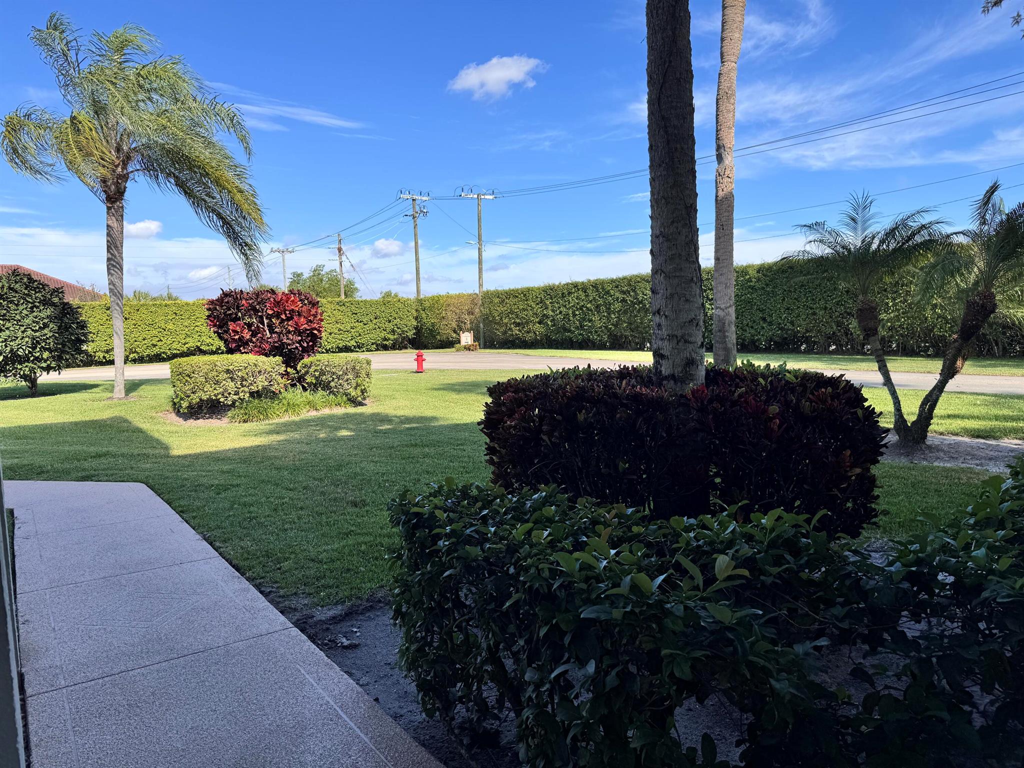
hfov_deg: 71.6
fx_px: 710
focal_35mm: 24
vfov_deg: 56.8
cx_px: 512
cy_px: 384
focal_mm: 6.76
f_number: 1.78
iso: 80
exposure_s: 1/3096
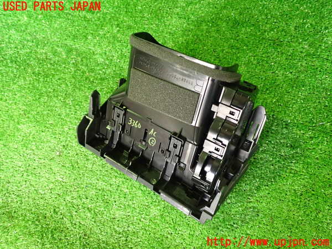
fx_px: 288
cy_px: 124
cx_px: 166
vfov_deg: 46.8
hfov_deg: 60.0
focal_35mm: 30
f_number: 2.3
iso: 800
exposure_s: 1/30
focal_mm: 5.4
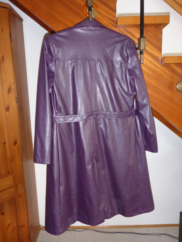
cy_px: 121
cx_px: 91
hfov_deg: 49.8
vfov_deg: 63.4
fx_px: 196
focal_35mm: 28
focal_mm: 4.9
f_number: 3.3
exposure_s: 1/20
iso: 800
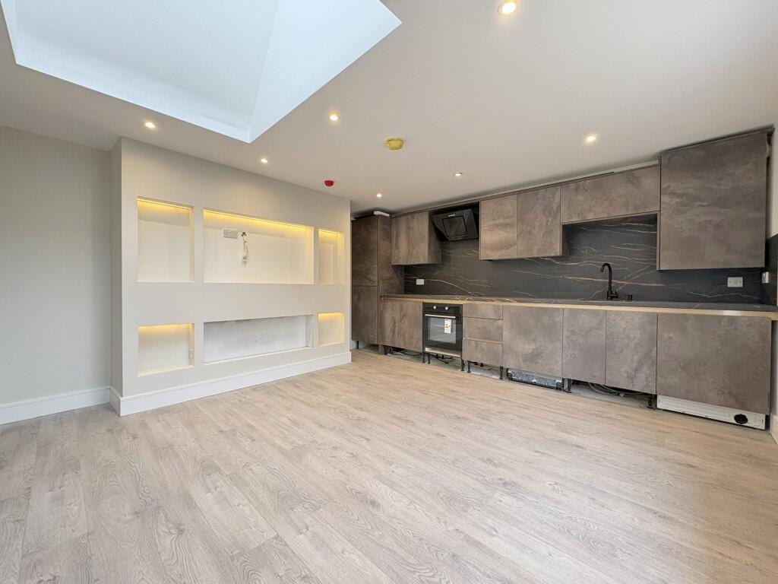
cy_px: 292
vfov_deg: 85.7
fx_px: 315
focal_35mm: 14
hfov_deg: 102.1
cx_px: 389
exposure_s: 1/86
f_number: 2.2
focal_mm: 2.22
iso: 250
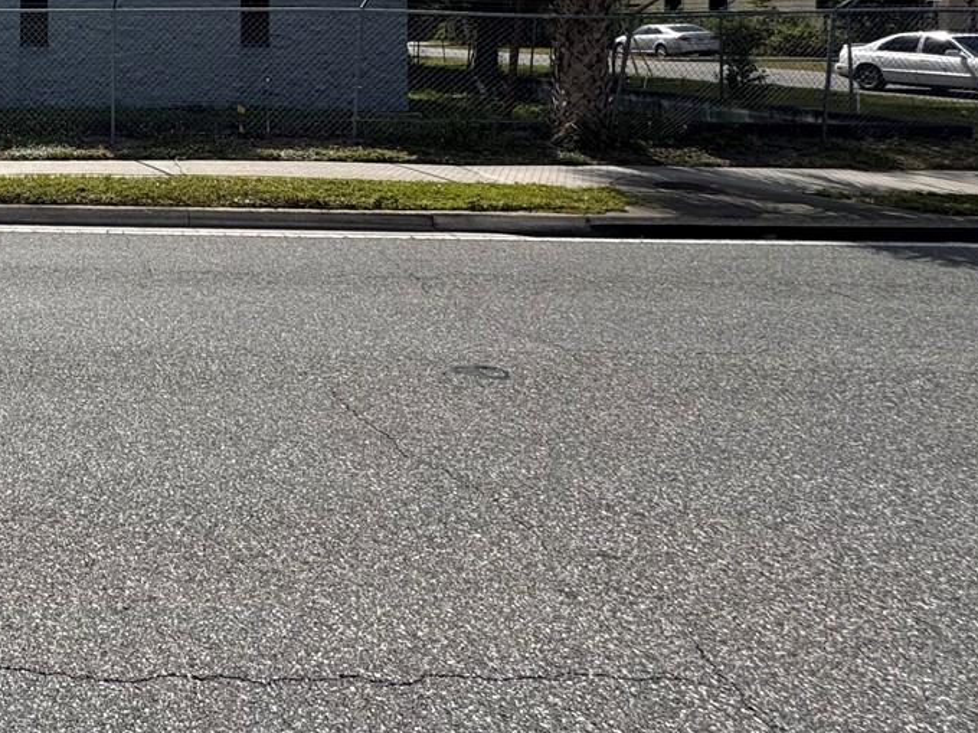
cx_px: -62
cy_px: 7
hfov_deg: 44.3
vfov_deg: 38.4
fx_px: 932
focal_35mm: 33
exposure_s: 1/2208
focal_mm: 2.22
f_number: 2.2
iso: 50
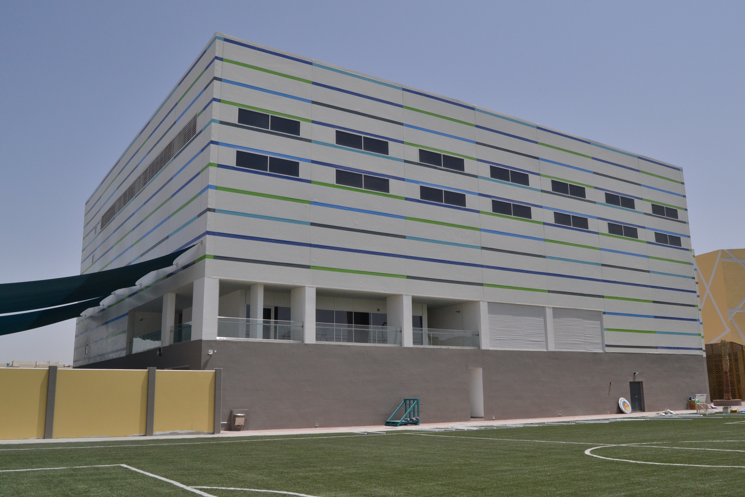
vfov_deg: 43.6
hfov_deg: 61.9
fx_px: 621
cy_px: 248
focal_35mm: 30
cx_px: 372
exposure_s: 1/2500
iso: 800
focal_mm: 20
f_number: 11
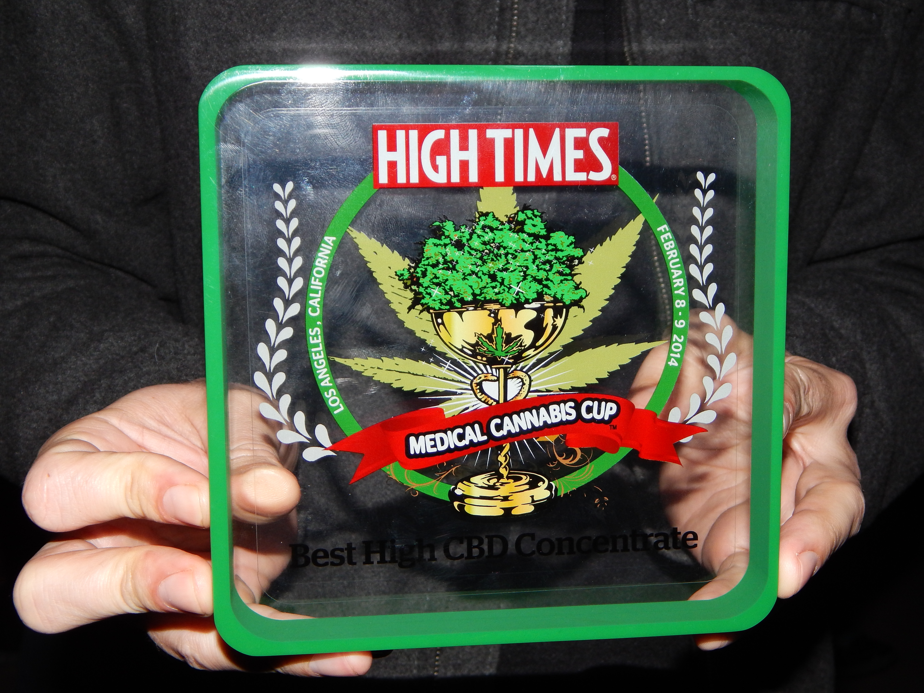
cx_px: 462
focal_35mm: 49
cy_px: 346
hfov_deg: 38.9
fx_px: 1308
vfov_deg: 29.7
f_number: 3.7
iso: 200
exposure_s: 1/30
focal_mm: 8.6
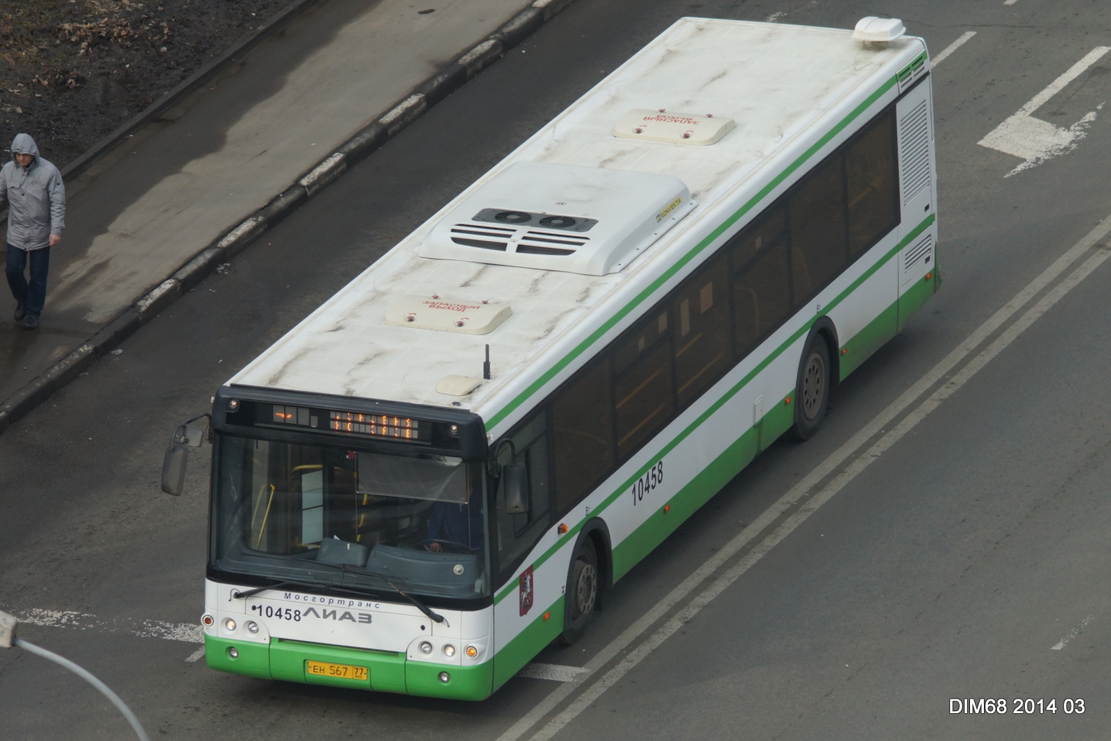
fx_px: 11573
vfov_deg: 3.7
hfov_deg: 5.5
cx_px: 556
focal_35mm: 375
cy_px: 370
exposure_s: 1/640
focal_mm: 250
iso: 250
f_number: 5.6
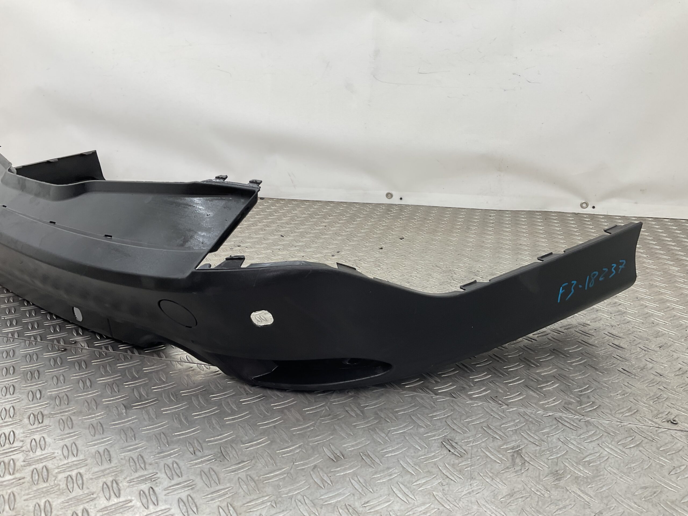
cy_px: 258
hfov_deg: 61.7
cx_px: 344
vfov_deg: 48.2
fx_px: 576
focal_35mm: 29
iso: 25
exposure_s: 1/100
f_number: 1.8
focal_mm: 3
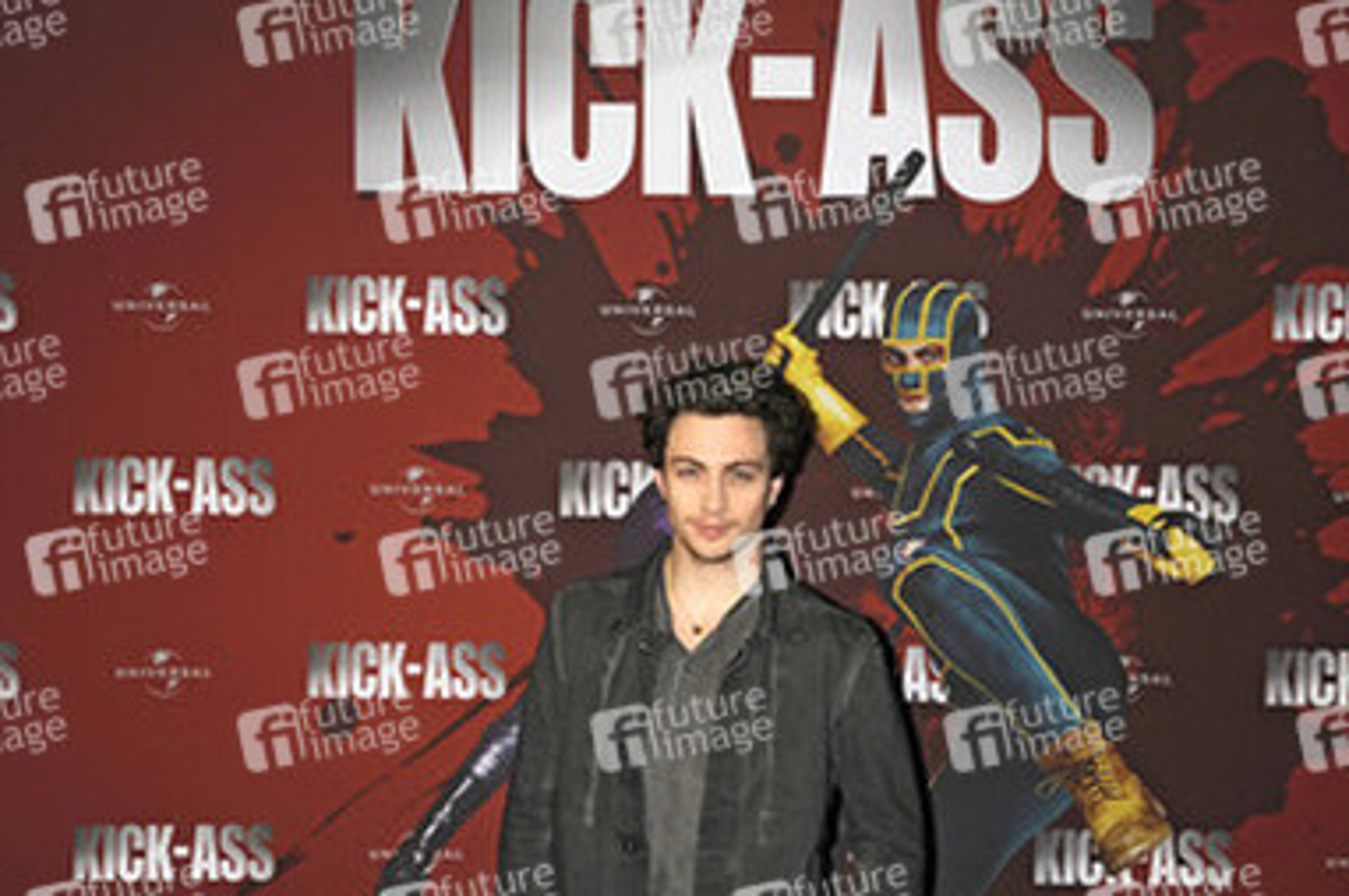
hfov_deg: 26.0
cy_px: 466
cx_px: 729
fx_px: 2920
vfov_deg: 17.5
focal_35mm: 78
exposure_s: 1/160
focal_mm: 66
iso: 640
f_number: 7.1
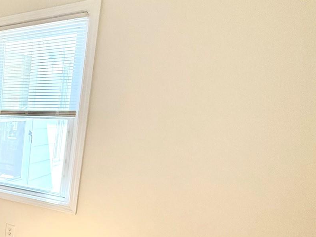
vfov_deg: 38.8
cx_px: -87
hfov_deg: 35.9
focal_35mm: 36
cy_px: 171
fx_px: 329
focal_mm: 2.22
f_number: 2.2
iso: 400
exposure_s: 1/120
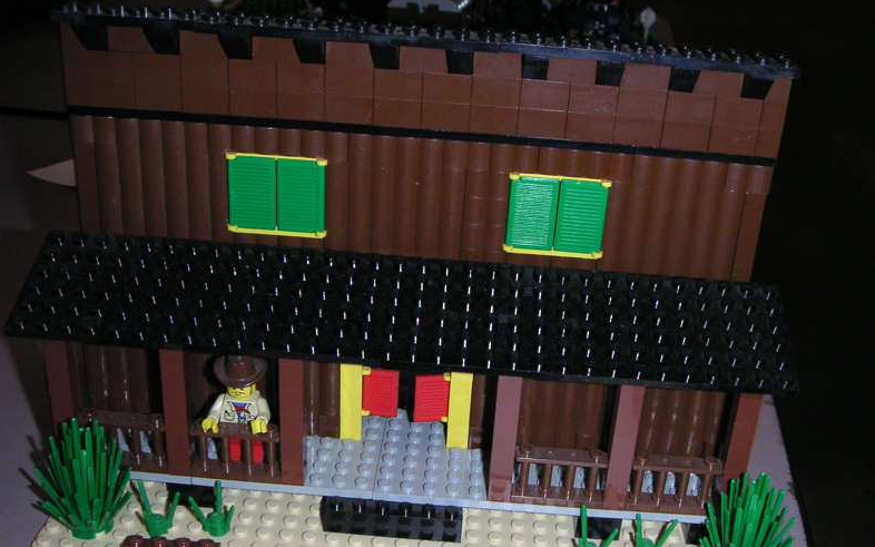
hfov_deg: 48.2
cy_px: 313
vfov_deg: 31.2
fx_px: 978
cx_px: 434
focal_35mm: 41
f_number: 6.7
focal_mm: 6
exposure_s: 1/45
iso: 160
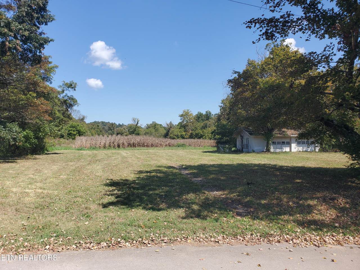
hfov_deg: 67.3
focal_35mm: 26
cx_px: 180
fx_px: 270
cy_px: 135
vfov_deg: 53.1
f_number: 2.4
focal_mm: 4.3
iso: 50
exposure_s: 1/1160
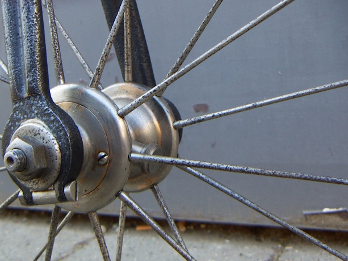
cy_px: 142
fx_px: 473
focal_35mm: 47
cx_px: 127
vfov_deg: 30.9
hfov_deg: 40.1
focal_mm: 4.7
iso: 50
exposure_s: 1/50
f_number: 2.8
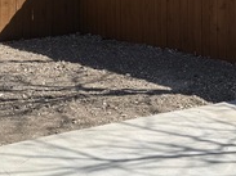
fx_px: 572
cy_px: -48
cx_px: 97
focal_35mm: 84
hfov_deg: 23.3
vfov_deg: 16.6
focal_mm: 6.76
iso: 80
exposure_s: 1/4405
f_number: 1.78
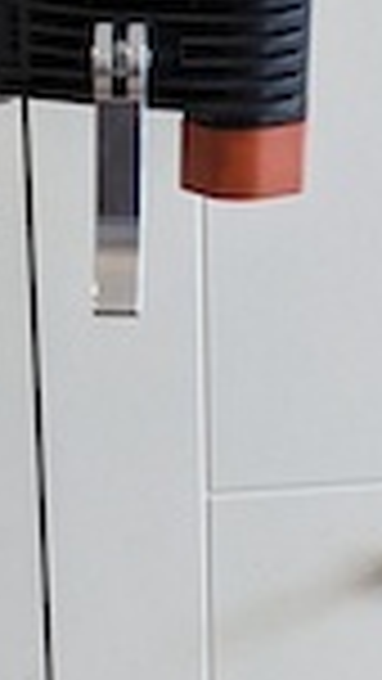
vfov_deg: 11.6
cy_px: 1572
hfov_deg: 7.8
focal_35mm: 156
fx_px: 2808
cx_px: 49
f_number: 1.73
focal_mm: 4.38
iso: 121
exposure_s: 1/24
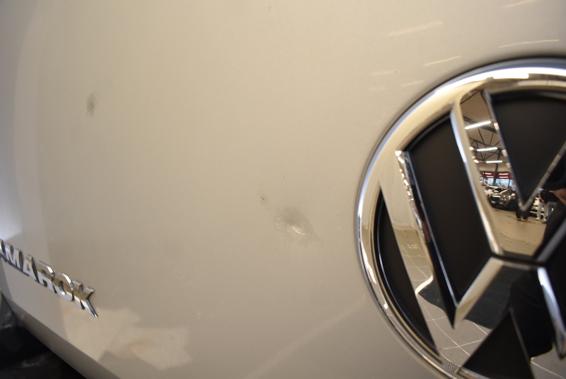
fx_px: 425
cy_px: 190
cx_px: 283
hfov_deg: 67.3
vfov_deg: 48.0
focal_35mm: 27
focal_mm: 18
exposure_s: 1/30
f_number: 3.5
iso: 320
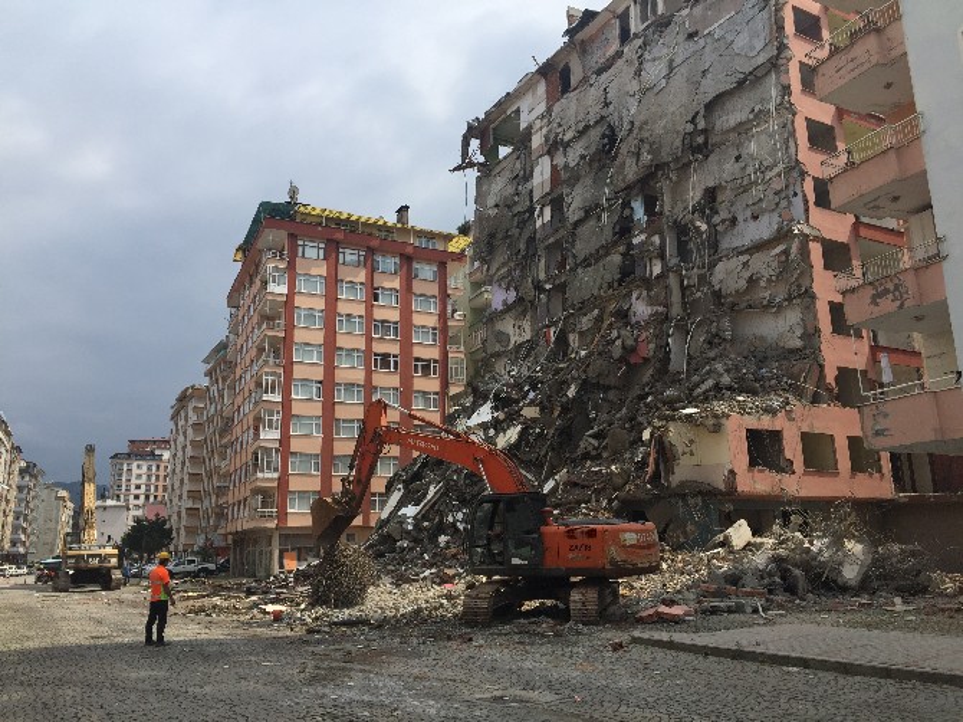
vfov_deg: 48.2
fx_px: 806
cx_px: 482
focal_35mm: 29
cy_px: 361
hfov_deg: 61.7
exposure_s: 1/2639
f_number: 2.2
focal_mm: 4.15
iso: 32
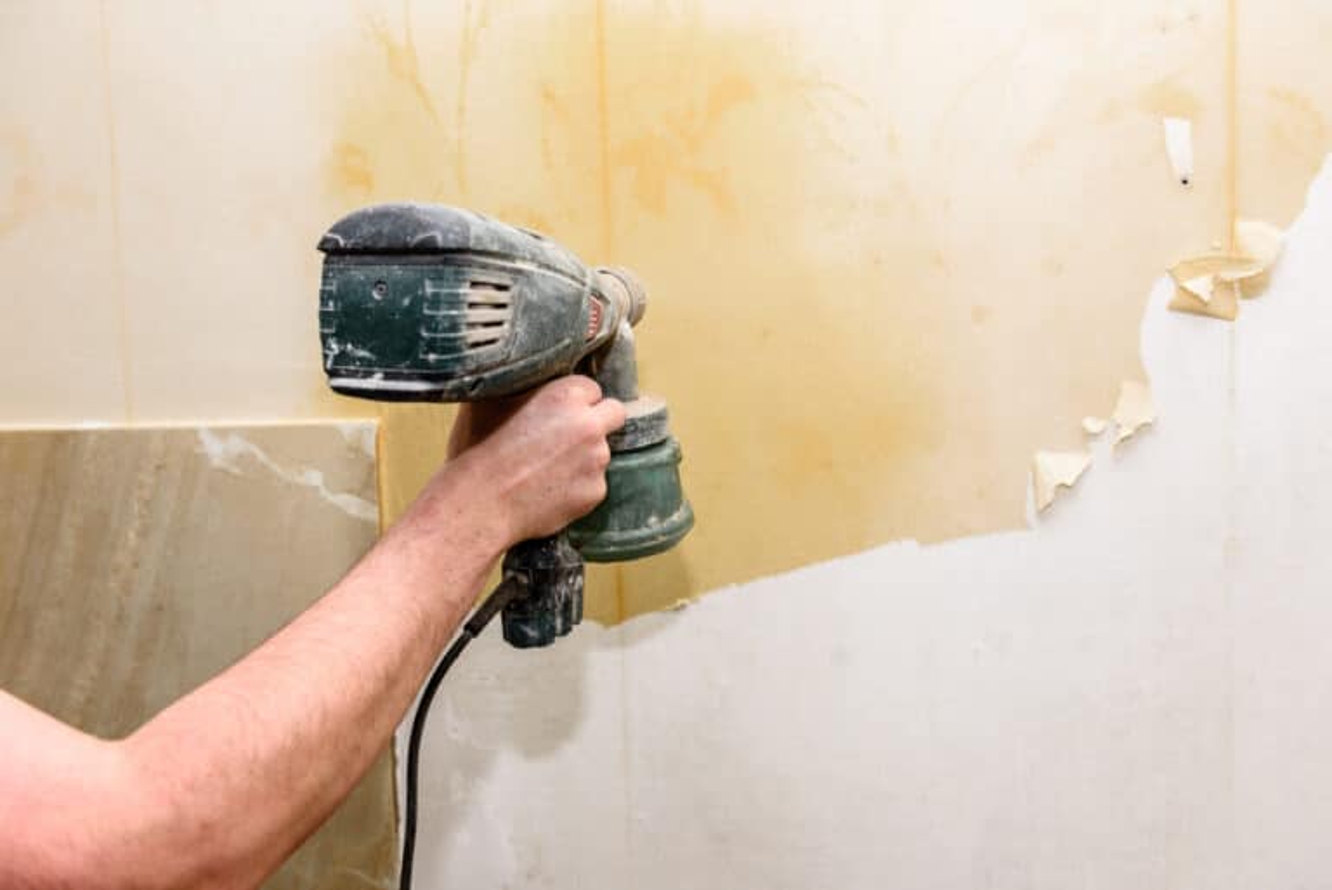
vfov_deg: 41.2
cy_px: 445
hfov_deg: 58.7
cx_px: 666
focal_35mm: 32
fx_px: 1185
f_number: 5
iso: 200
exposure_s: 1/160
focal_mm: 32
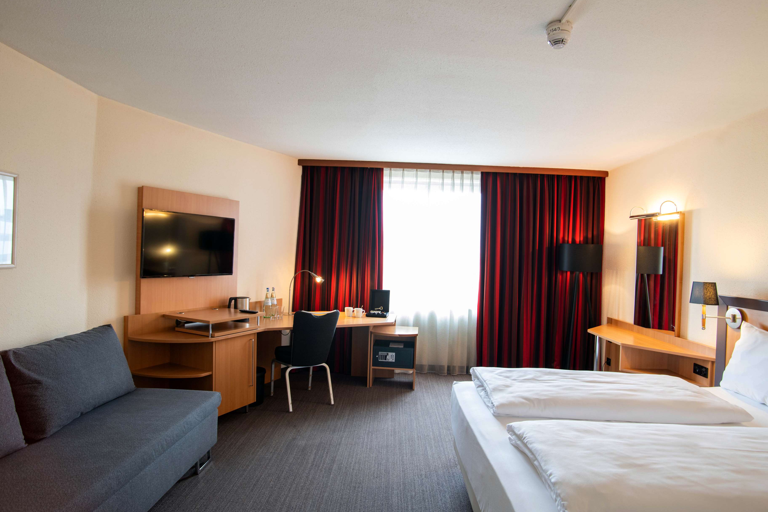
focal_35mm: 20
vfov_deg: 61.9
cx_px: 391
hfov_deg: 84.0
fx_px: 427
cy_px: 253
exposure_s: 1/3
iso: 250
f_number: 9
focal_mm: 19
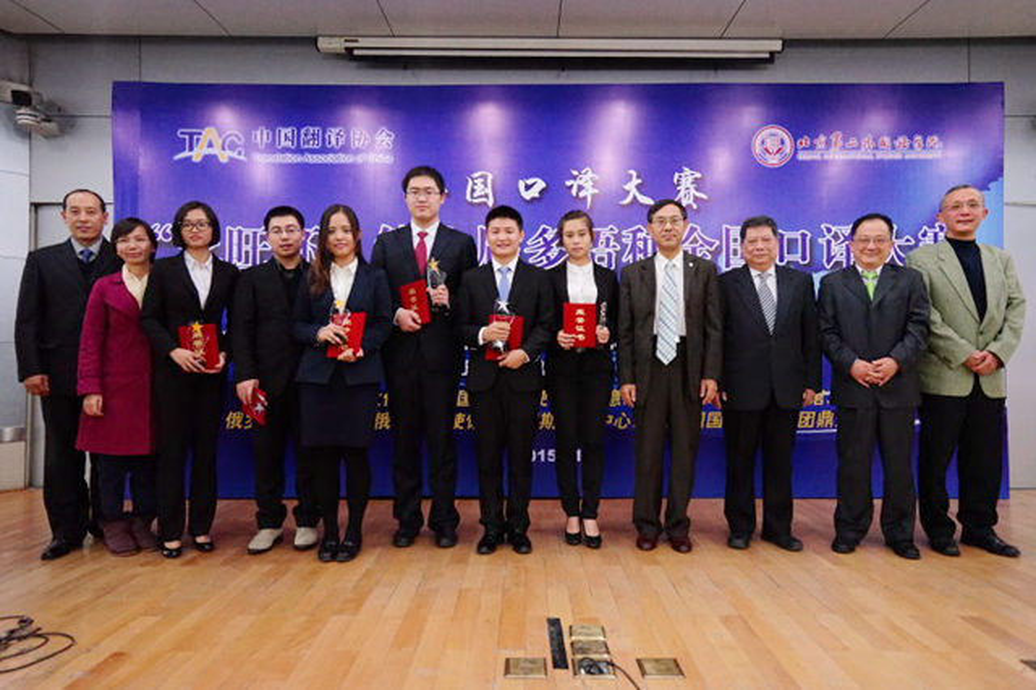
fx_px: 633
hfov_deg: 78.6
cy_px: 345
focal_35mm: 22
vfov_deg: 57.2
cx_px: 518
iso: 5000
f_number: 4
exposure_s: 1/100
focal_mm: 22
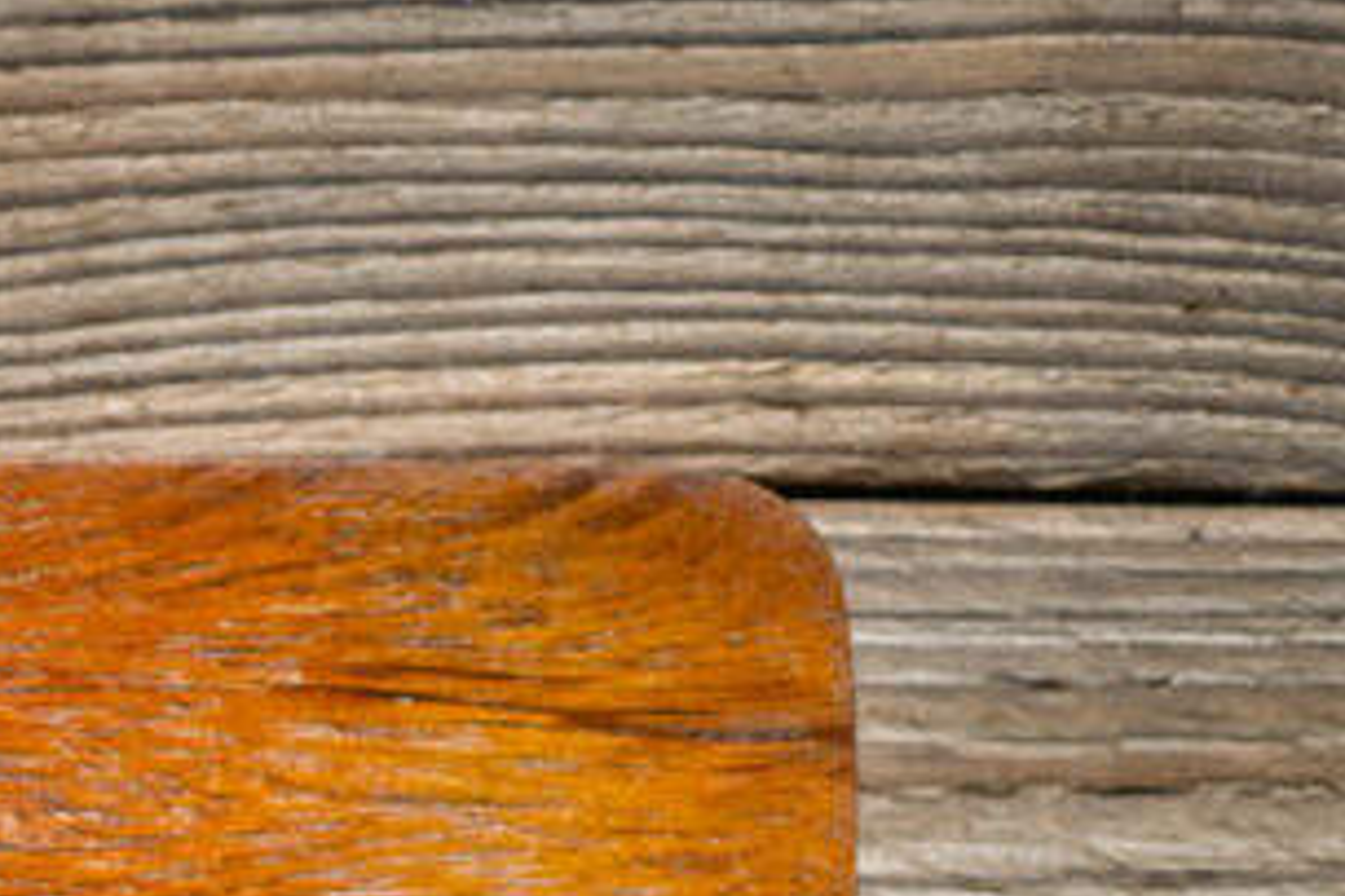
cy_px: 1465
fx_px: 13181
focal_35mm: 353
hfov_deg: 5.8
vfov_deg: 3.9
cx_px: -869
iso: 640
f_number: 6.3
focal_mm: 105
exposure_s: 1/200
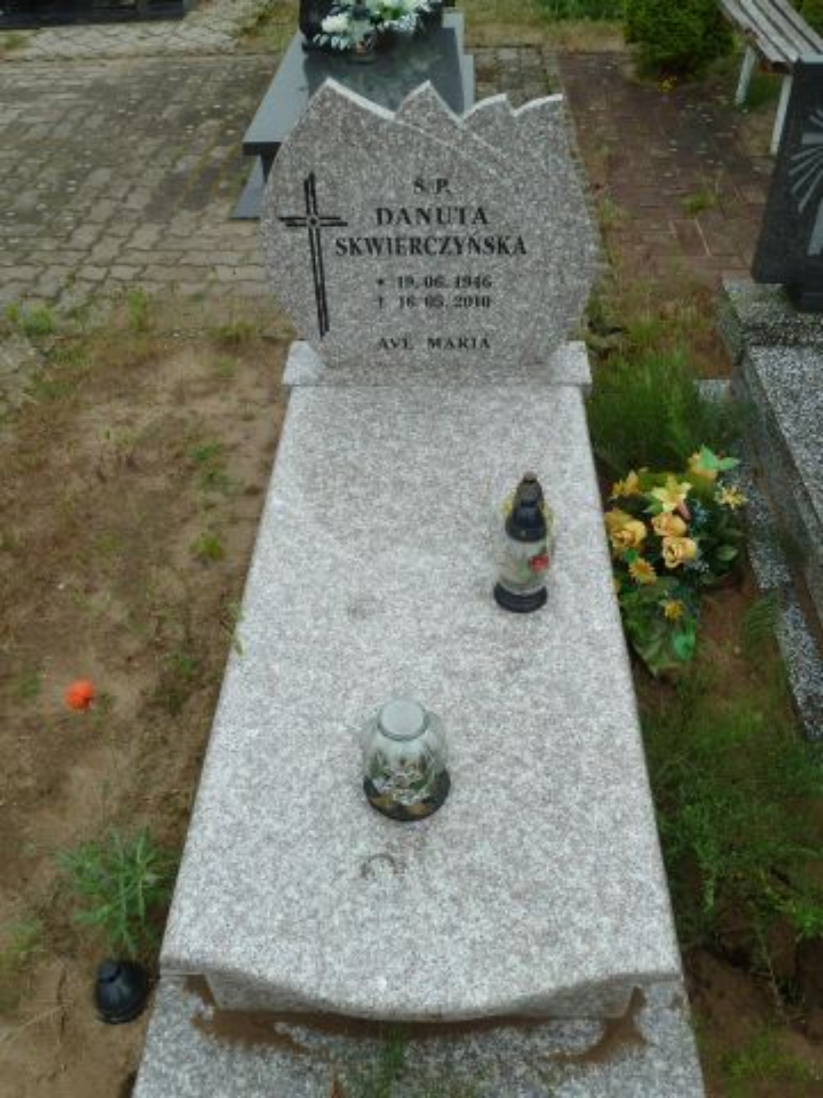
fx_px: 919
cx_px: 412
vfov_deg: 61.7
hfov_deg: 48.2
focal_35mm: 29
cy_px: 549
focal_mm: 4.7
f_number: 4
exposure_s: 1/160
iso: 80
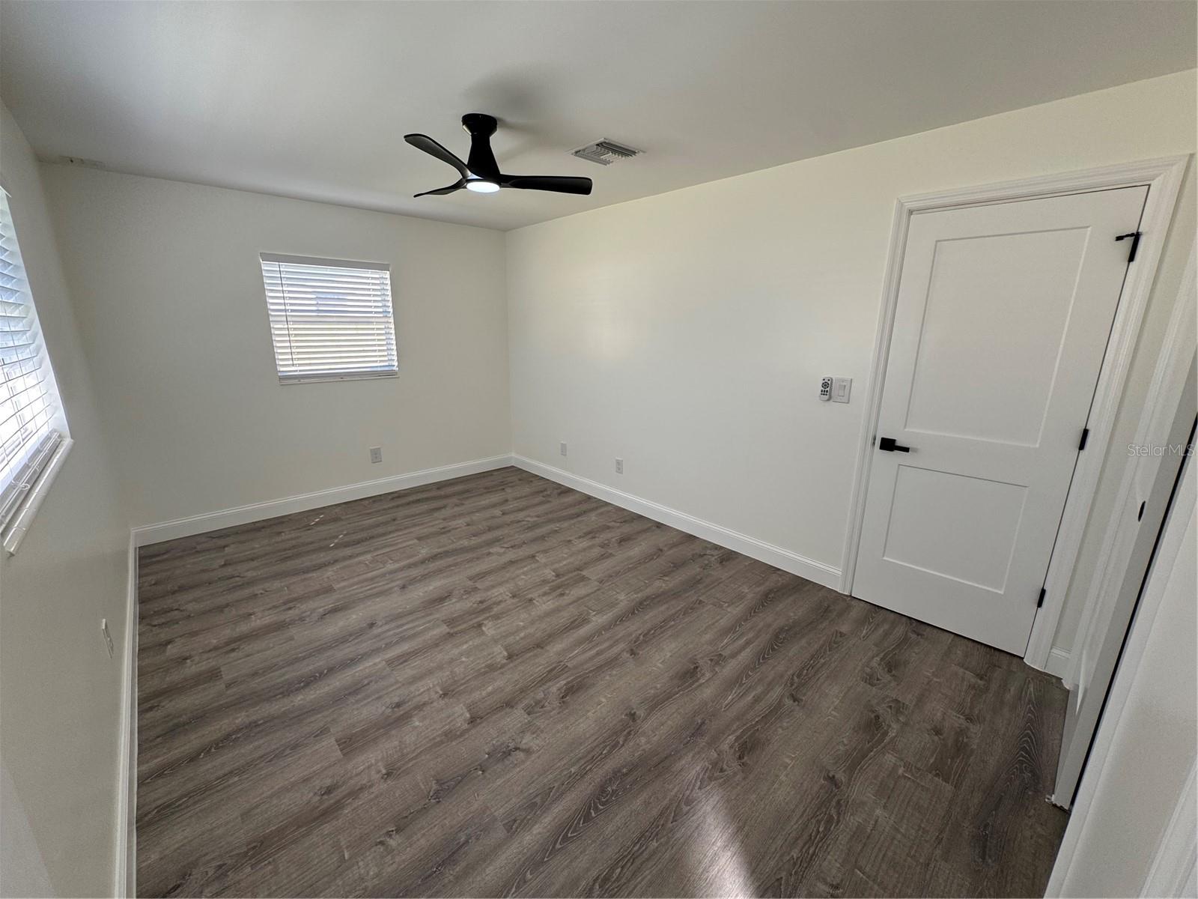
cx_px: 599
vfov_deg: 85.7
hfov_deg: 102.1
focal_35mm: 14
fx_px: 485
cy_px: 450
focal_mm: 2.22
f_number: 2.2
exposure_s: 1/99
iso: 50
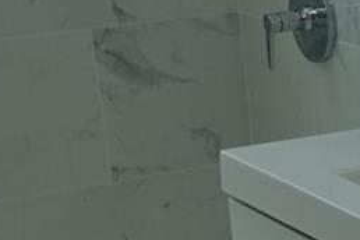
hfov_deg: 12.0
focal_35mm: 159
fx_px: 1590
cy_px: 357
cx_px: 628
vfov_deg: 8.4
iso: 125
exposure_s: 1/400
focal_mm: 7.6
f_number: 2
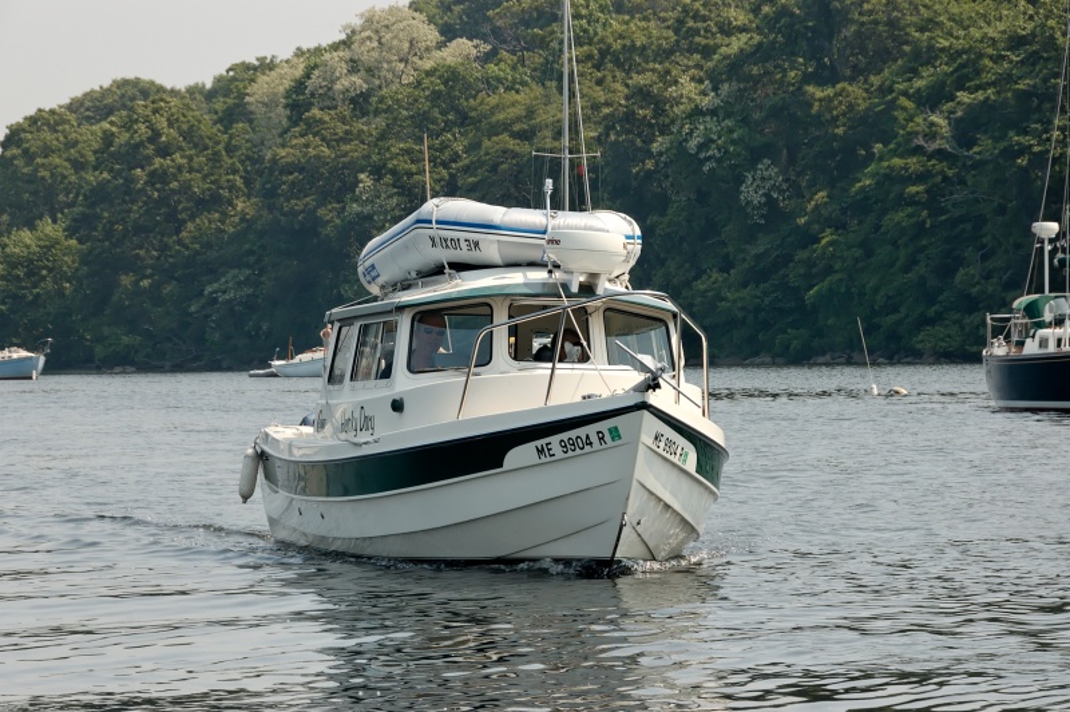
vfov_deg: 10.1
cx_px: 535
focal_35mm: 135
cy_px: 356
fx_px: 4009
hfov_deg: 15.2
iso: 200
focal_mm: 90
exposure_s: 1/100
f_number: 11
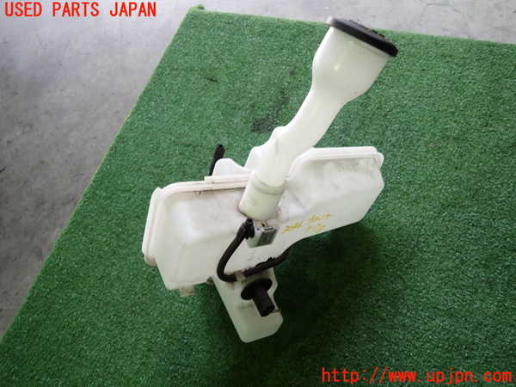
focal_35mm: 25
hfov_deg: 69.4
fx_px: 373
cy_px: 194
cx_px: 258
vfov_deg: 54.9
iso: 200
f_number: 2
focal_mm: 4.5
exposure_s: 1/50
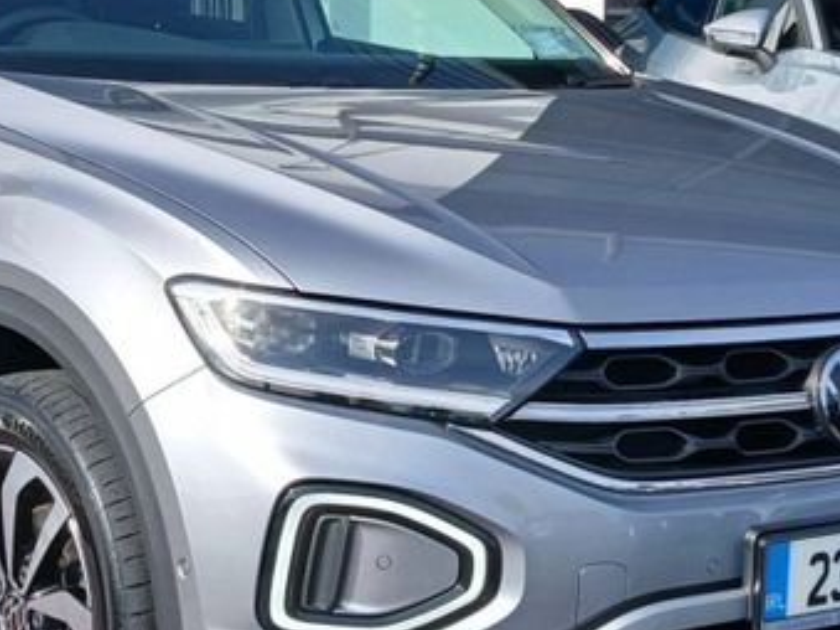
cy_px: 320
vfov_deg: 31.5
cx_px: 240
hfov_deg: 40.4
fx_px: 1116
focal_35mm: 46
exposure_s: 1/537
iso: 20
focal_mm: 3.98
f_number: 1.8
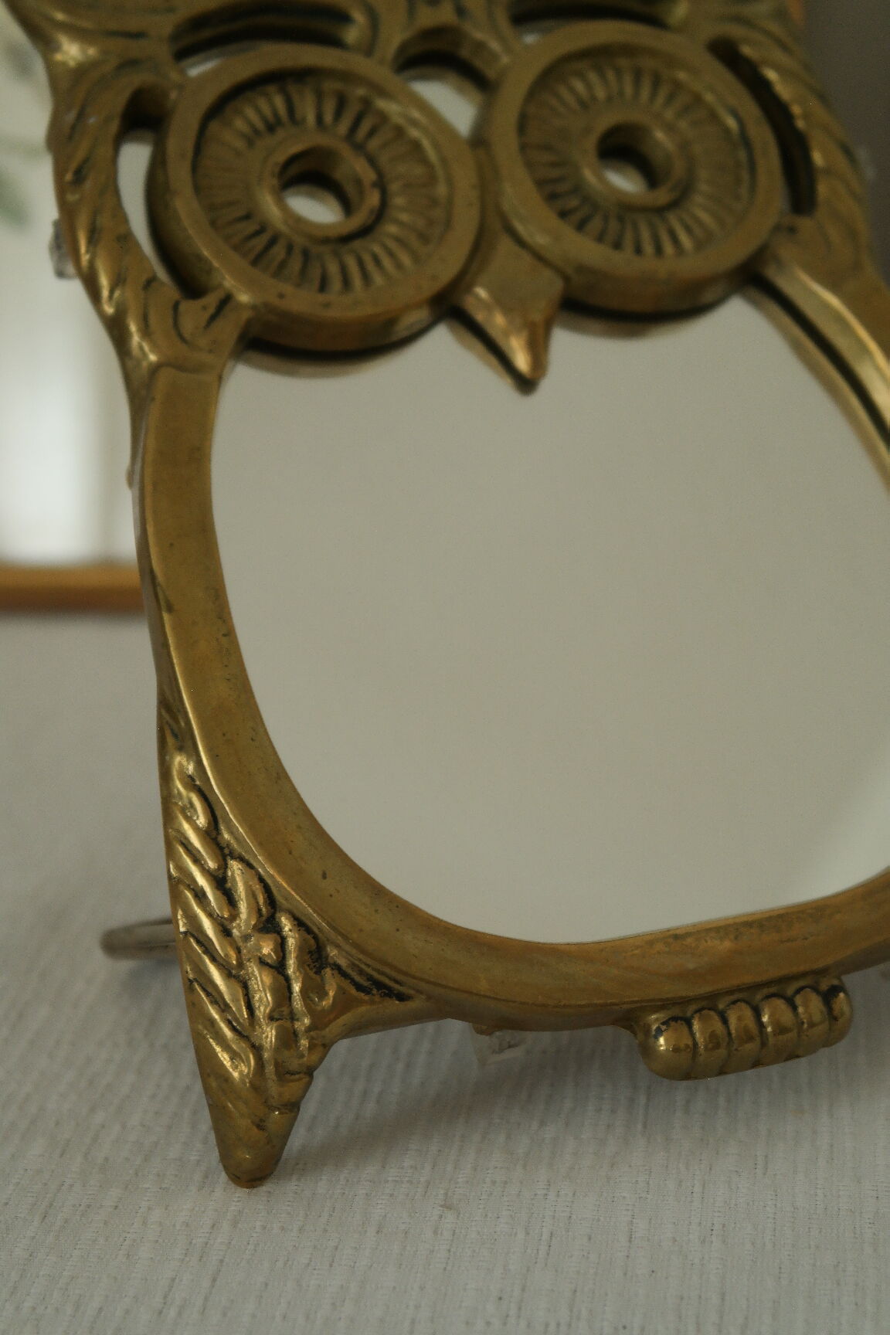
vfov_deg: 26.3
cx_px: 445
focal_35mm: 77
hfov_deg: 17.7
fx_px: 2855
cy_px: 668
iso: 800
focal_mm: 50
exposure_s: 1/30
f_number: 5.6
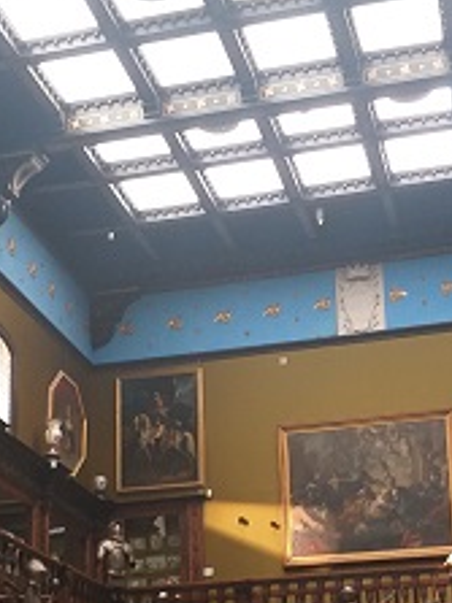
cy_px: 476
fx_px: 1237
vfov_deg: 26.9
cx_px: 217
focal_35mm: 71
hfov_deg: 20.7
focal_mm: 3.93
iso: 100
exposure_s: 1/25
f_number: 1.7
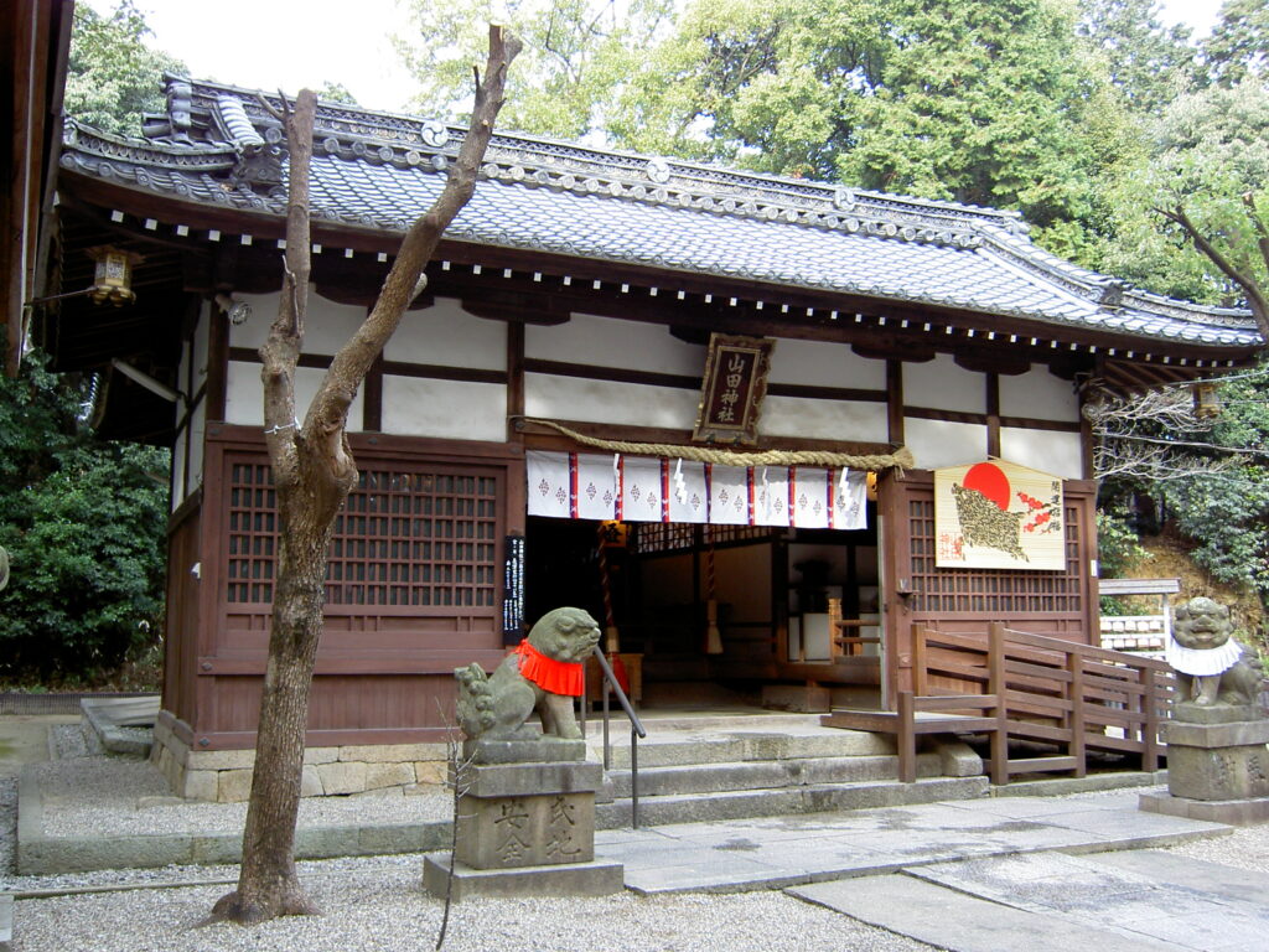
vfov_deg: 41.8
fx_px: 1246
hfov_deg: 54.0
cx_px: 634
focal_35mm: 34
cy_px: 476
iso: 50
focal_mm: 5.6
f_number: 2.8
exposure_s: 1/40
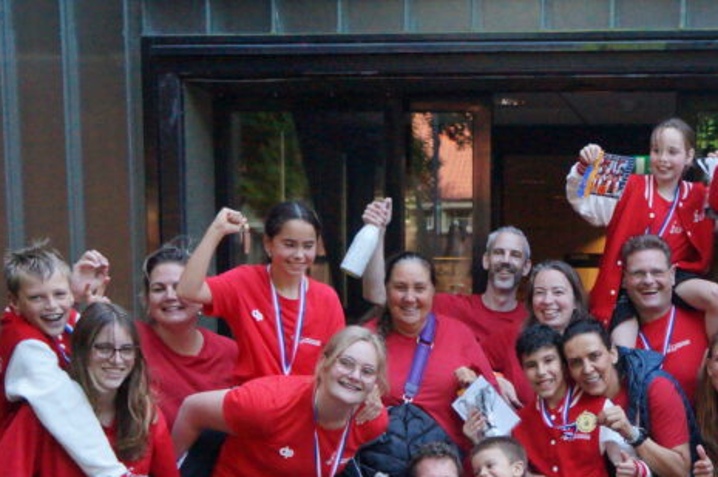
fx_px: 1315
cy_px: 513
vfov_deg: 19.8
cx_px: 559
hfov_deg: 29.9
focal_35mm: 66
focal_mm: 20
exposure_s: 1/1600
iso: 3200
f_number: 3.5
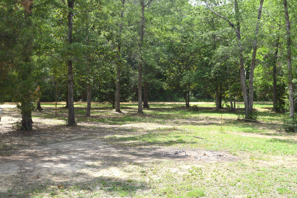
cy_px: 99
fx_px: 384
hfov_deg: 42.3
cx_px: 148
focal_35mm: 46
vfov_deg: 28.9
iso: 100
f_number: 9
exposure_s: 1/200
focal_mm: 31
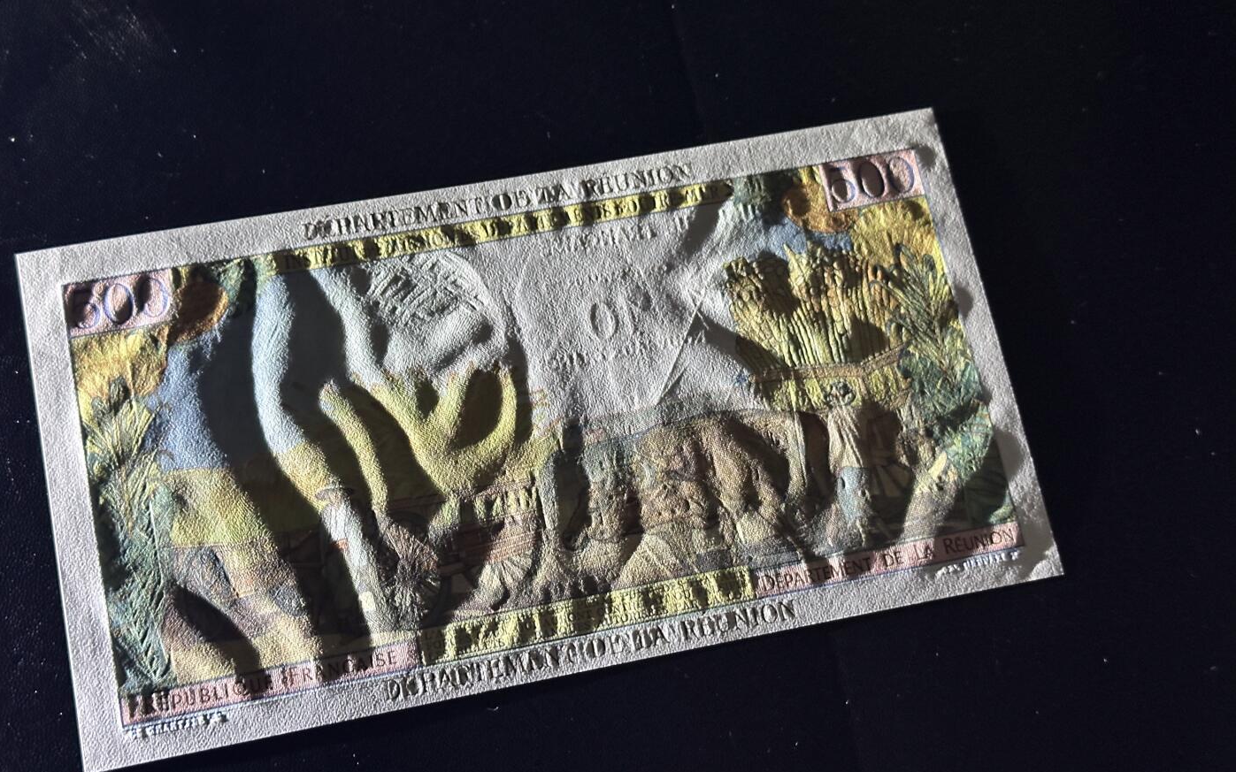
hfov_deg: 39.6
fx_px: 1718
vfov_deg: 25.3
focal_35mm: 51
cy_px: 422
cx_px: 618
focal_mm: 6.86
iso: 500
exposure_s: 1/33
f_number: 1.78
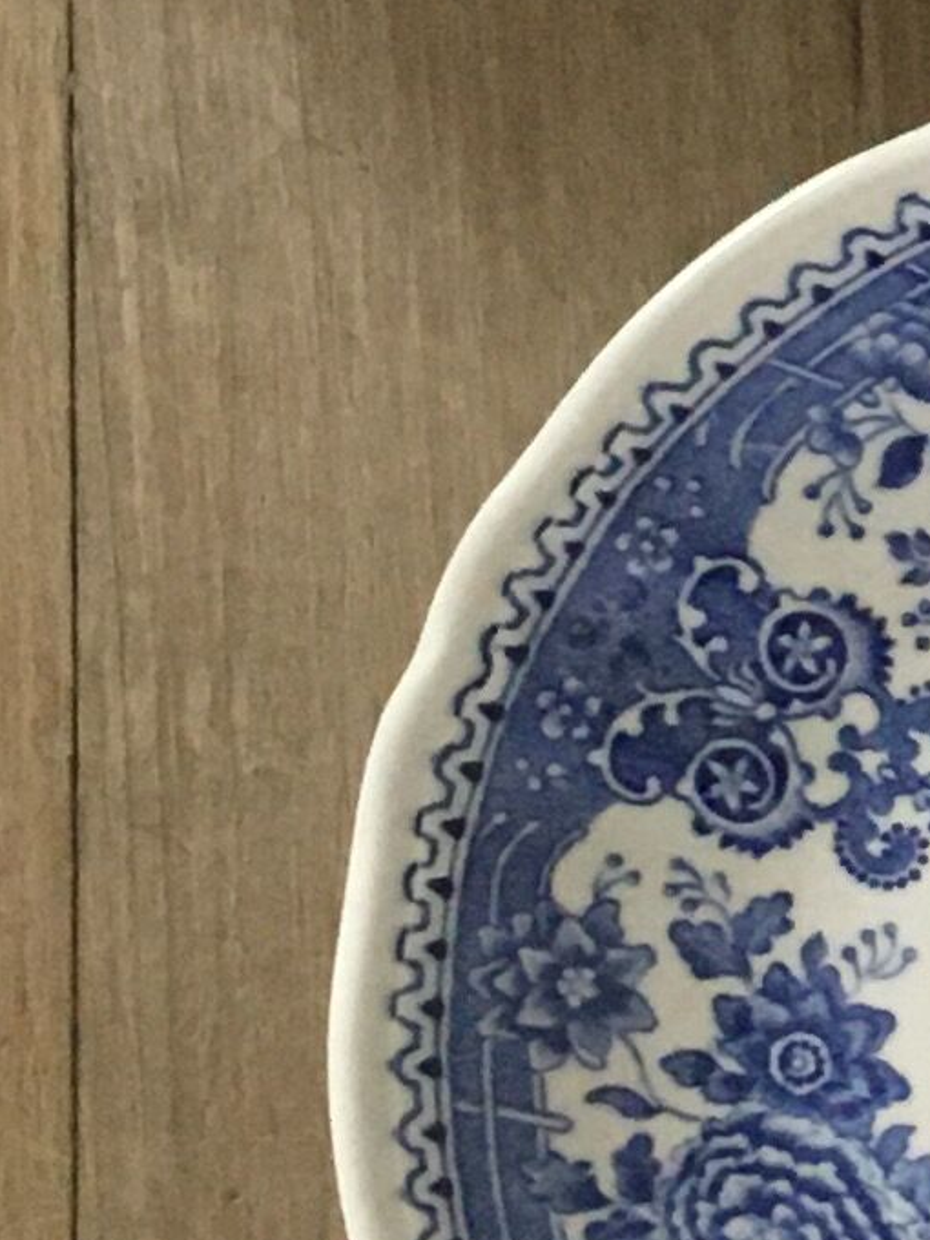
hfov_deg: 8.0
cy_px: 713
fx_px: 6161
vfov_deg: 11.5
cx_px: 2139
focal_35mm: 172
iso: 200
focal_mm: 4.15
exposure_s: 1/33
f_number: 2.2
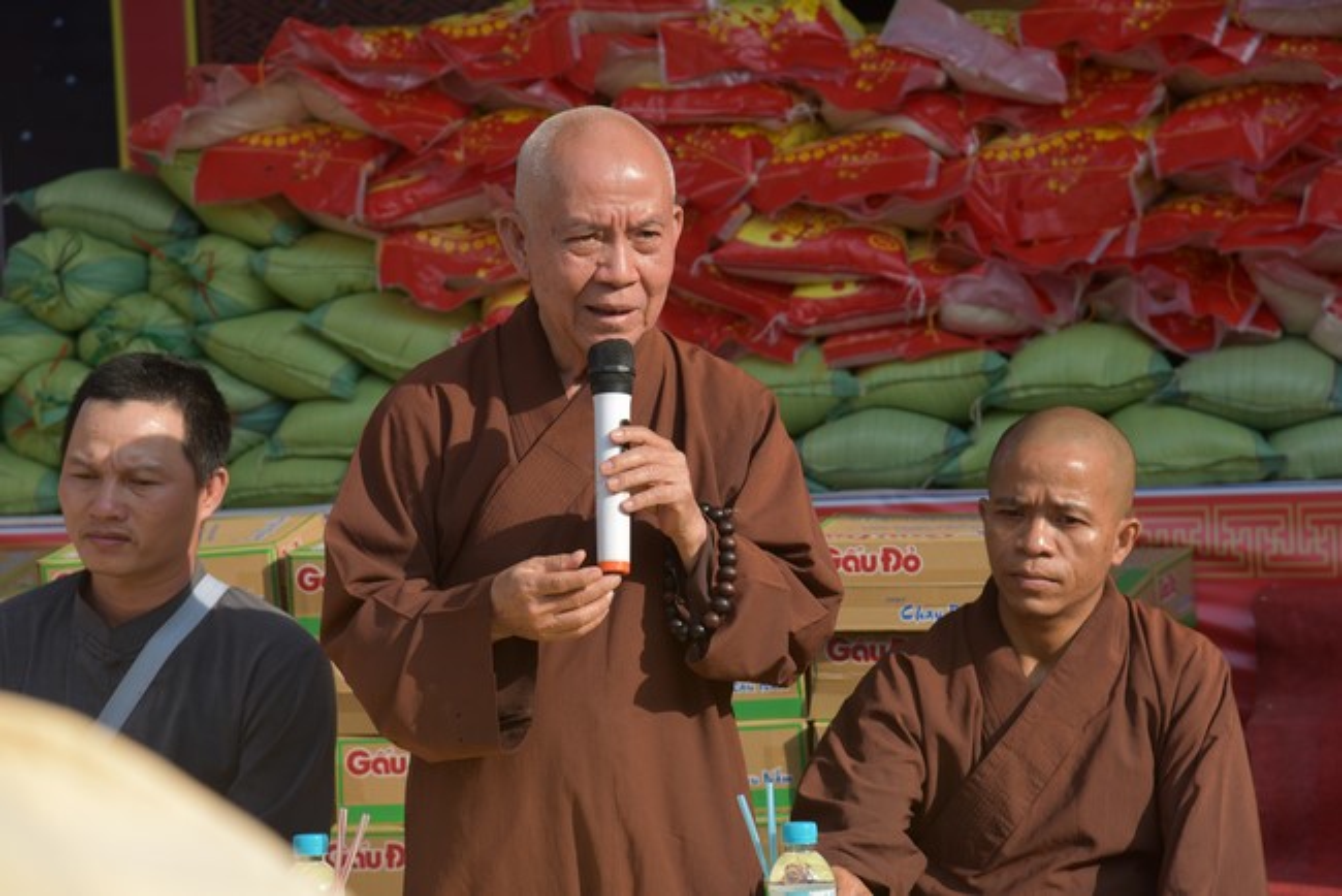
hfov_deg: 17.1
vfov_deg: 11.4
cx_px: 671
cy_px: 448
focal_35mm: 120
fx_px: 4475
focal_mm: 120
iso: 220
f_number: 5.6
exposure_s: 1/500
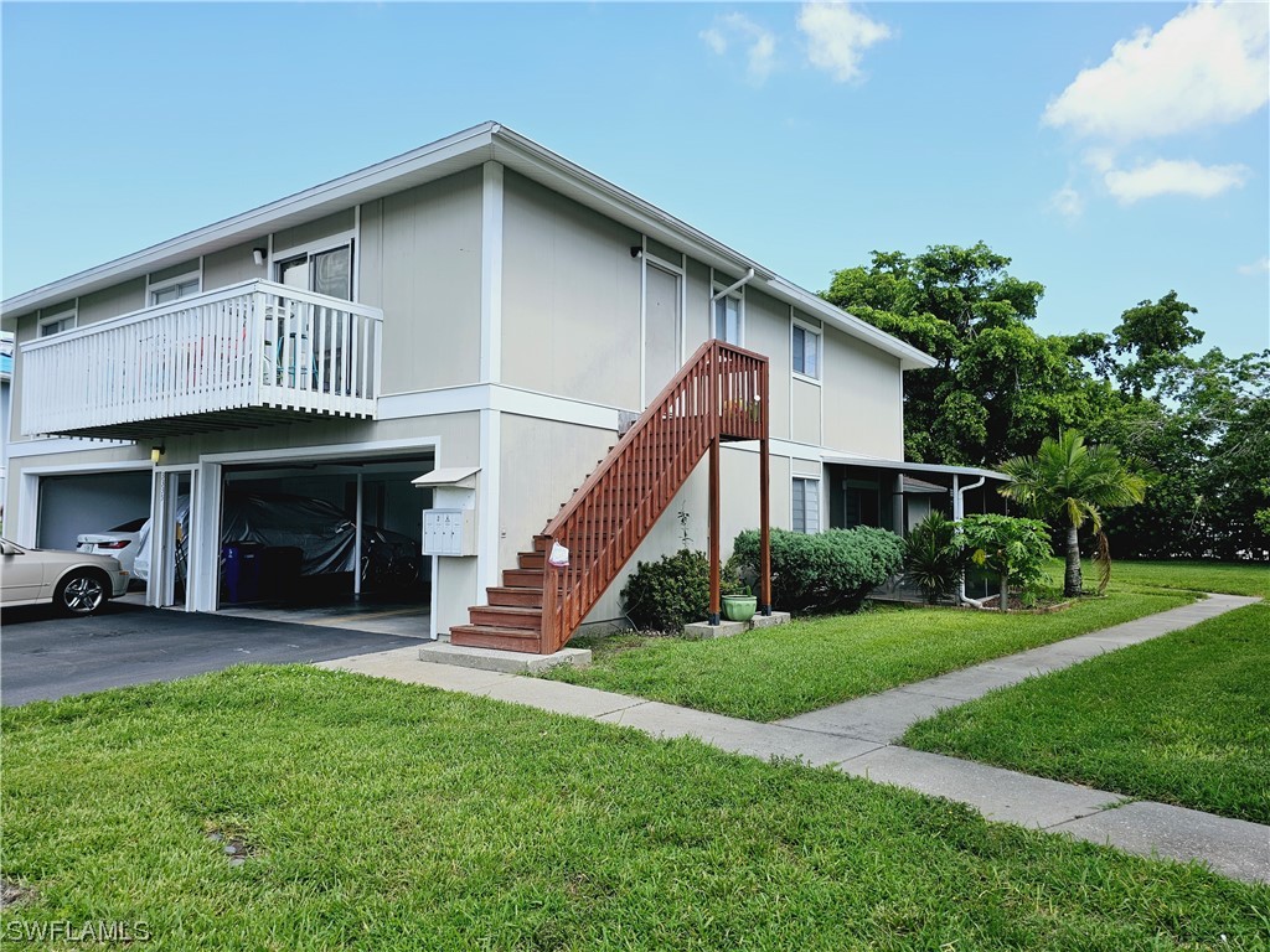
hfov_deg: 73.9
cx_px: 635
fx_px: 844
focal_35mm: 23
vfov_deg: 58.9
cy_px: 476
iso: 10
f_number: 1.7
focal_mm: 6.3
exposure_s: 1/641
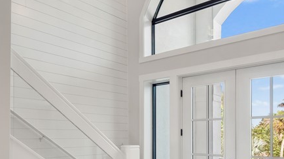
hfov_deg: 55.1
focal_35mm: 36
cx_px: 160
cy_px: 139
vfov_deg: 31.5
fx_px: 271
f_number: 7.1
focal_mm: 7
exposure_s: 1/25
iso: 200
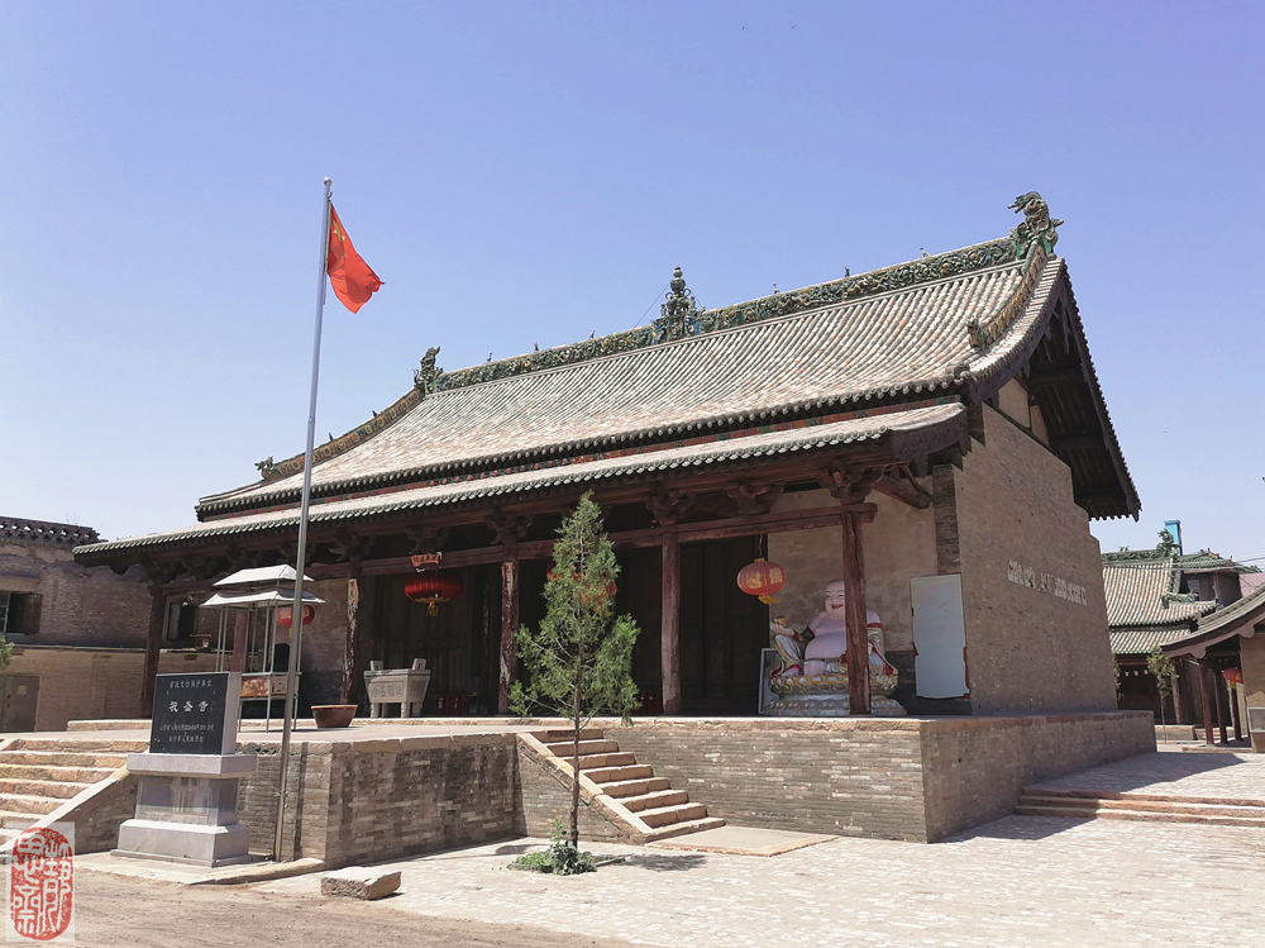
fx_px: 986
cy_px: 474
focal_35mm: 27
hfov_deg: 65.3
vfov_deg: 51.3
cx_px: 632
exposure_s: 1/1232
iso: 50
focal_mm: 5.3
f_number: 1.8
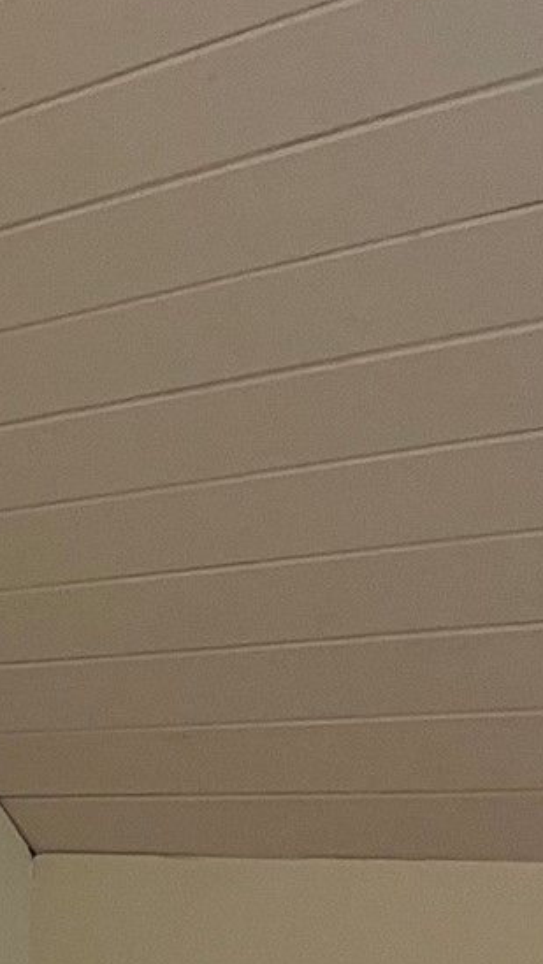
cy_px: 1182
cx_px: -703
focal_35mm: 99
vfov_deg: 20.1
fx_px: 2533
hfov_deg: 10.7
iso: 400
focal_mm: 5.1
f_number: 1.6
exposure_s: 1/60
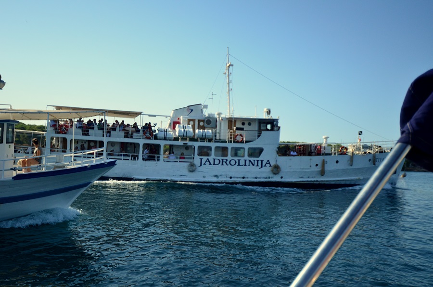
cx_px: 216
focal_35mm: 33
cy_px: 144
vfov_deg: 39.8
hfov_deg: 57.3
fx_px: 396
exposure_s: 1/5000
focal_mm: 22
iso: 640
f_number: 4
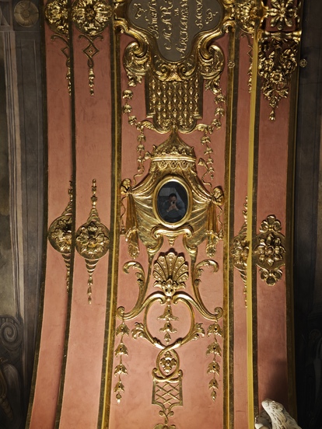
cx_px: 161
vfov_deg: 41.2
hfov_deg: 31.5
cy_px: 214
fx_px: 571
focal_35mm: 46
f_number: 1.62
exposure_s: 1/100
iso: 320
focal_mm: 6.55
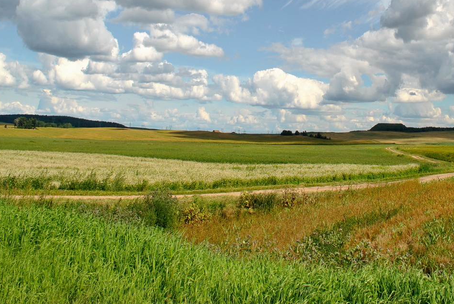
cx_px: 308
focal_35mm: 40
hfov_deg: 47.5
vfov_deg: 33.0
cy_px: 90
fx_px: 505
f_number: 9
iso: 100
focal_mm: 18
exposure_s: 1/320
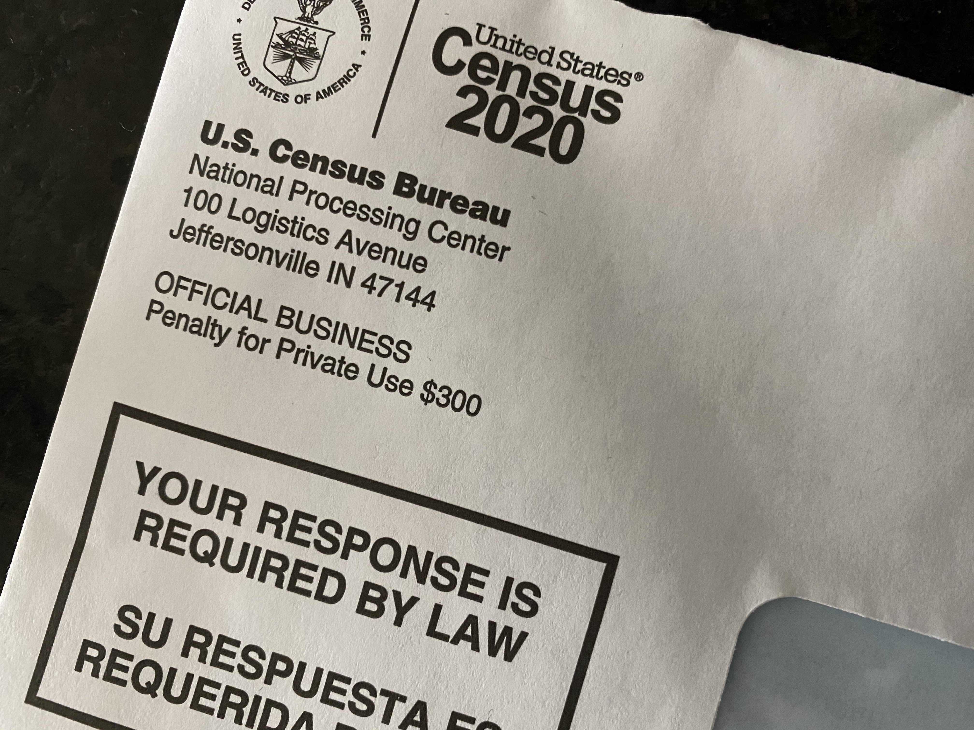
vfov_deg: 53.1
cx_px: 487
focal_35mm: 26
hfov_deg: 67.3
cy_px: 365
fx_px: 732
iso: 500
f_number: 1.8
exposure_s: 1/30
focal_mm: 4.25
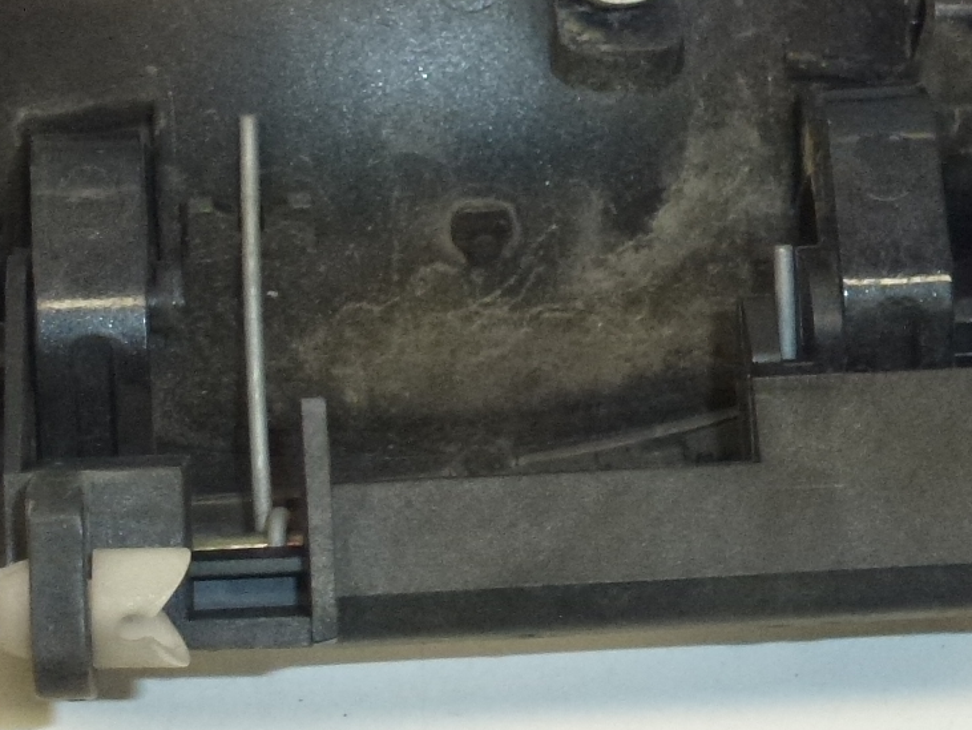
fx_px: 3540
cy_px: 270
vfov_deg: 11.8
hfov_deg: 15.6
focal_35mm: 126
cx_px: 281
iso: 400
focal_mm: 8
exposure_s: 1/160
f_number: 4
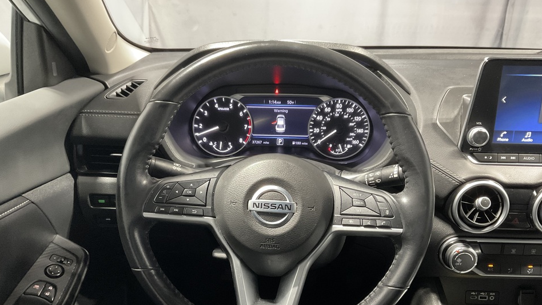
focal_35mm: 32
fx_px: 460
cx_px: 272
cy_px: 192
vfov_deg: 36.4
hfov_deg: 61.0
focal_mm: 3
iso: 250
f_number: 1.8
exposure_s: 1/40
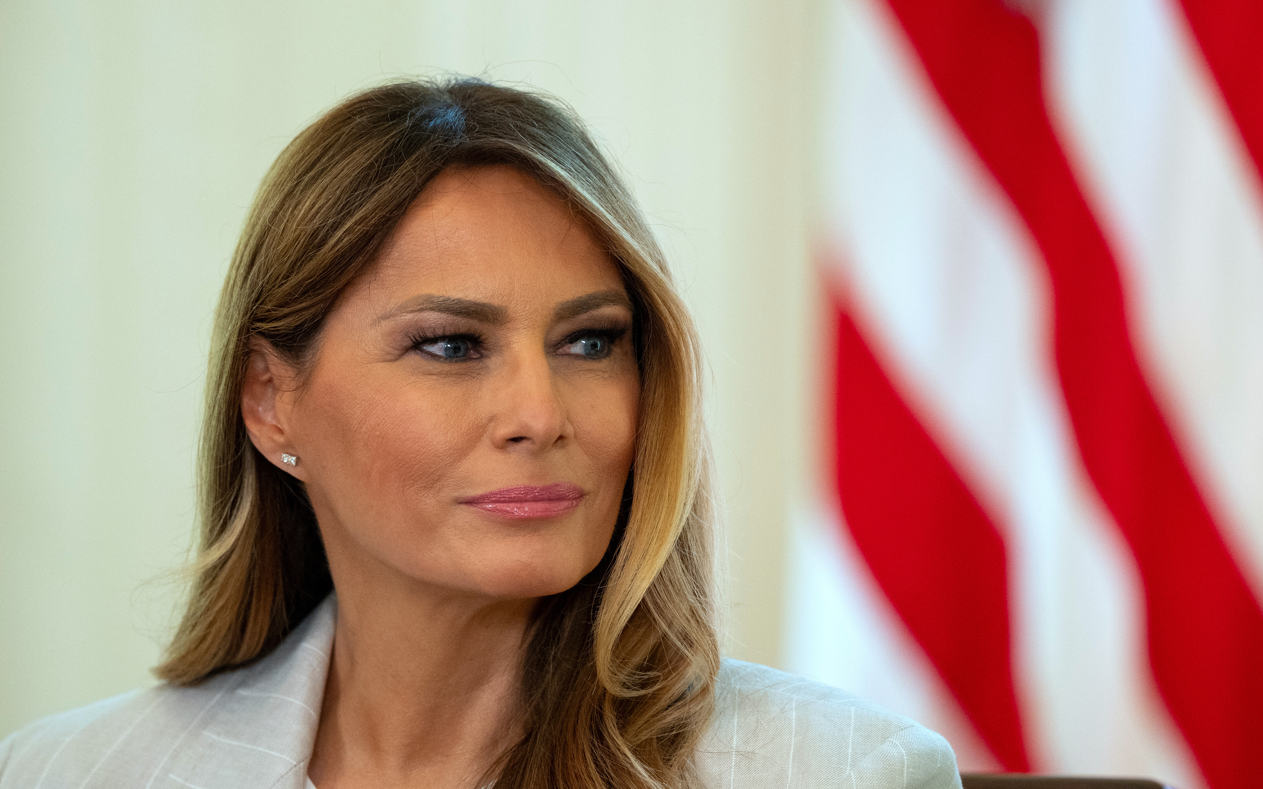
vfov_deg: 2.9
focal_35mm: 459
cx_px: 632
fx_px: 15799
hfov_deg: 4.6
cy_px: 371
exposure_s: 1/320
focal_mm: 300
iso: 2000
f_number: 2.8
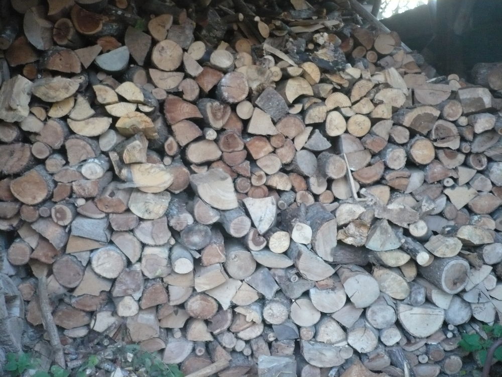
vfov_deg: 40.7
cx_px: 251
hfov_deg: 52.6
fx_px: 508
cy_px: 188
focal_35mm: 35
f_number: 2.8
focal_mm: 5.8
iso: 400
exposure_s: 1/20
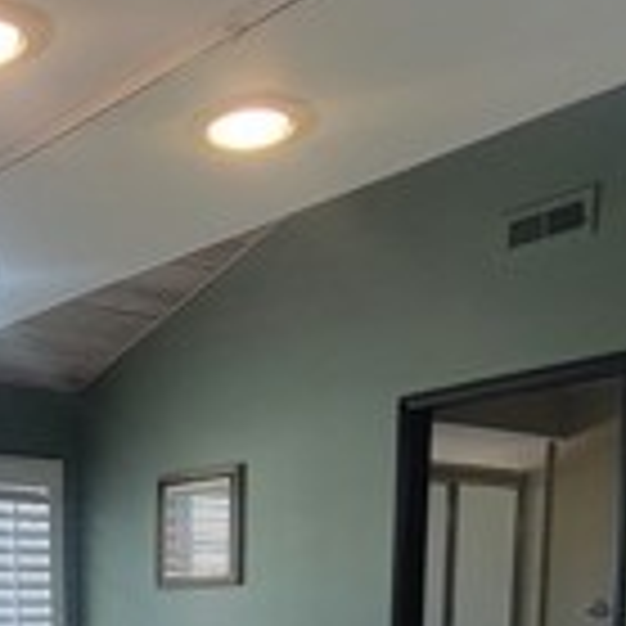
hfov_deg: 29.7
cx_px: -23
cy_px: 820
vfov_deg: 27.0
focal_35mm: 53
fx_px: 1084
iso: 100
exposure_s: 1/60
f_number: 2.2
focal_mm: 2.2
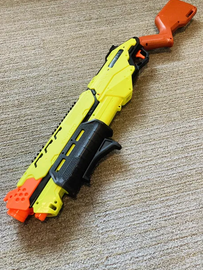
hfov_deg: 48.2
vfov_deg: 61.6
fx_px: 227
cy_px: 131
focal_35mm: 29
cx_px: 100
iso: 200
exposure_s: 1/60
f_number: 1.8
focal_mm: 3.99
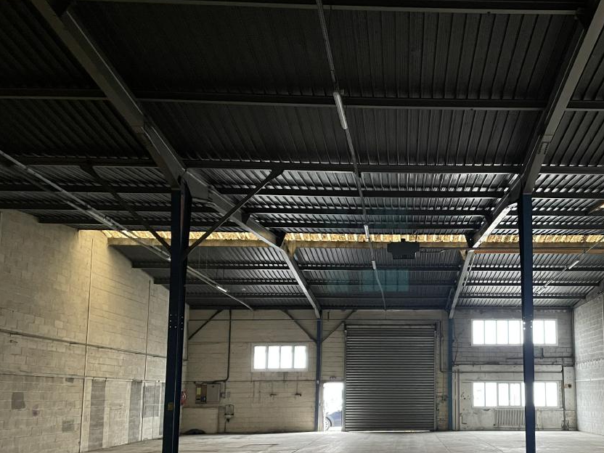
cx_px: 451
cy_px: 307
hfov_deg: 45.2
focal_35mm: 40
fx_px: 698
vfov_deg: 35.6
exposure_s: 1/30
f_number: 1.6
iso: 640
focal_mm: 4.2
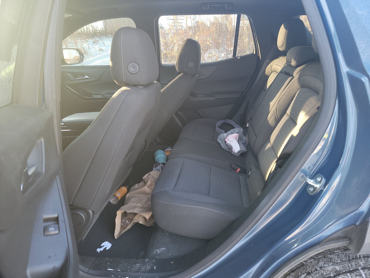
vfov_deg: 56.8
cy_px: 139
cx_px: 185
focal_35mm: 24
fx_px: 257
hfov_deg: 71.6
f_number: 1.8
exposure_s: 1/59
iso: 140
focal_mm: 6.7
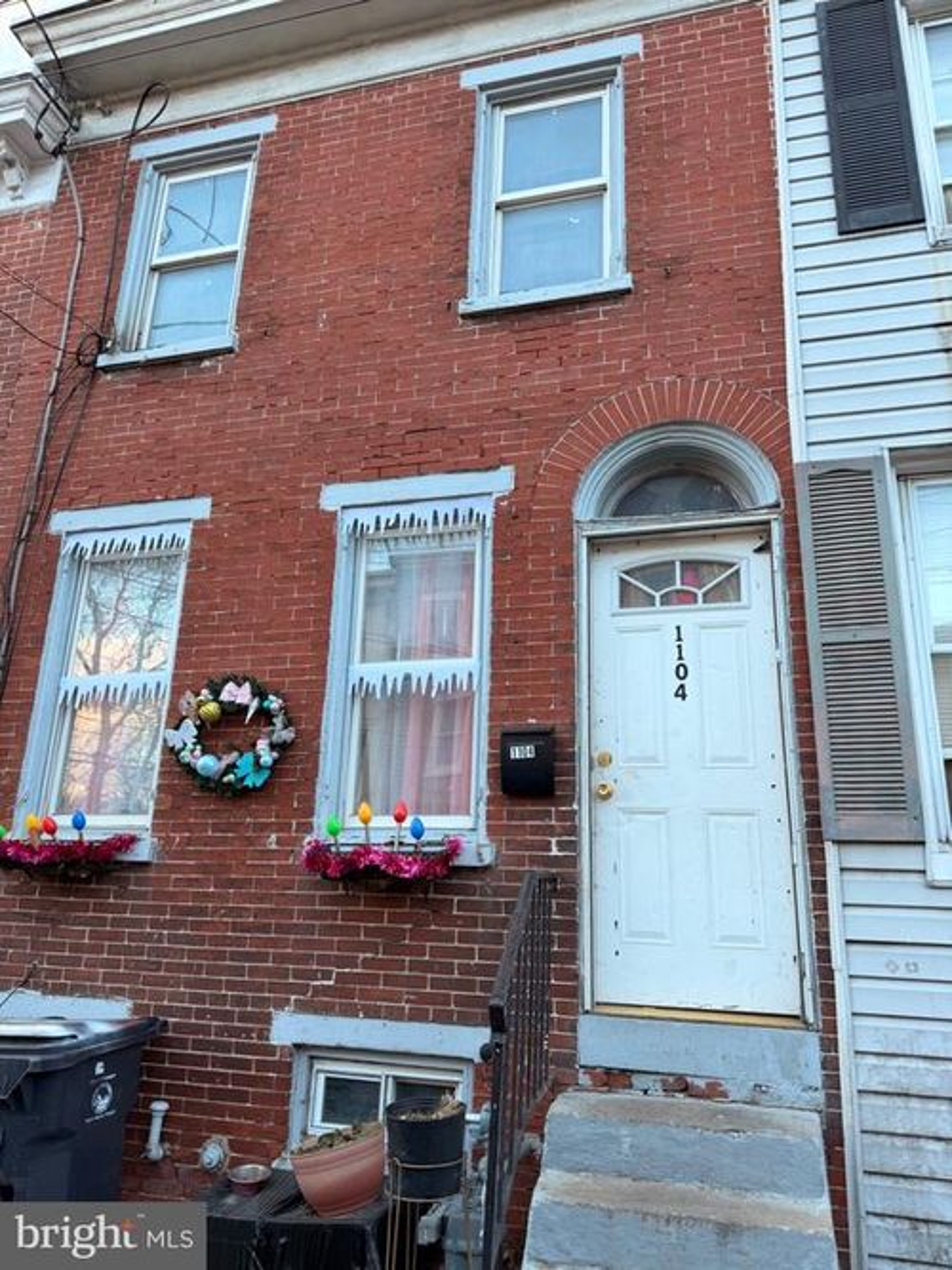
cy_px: 635
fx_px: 880
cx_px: 476
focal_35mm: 24
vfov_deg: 71.6
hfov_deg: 56.8
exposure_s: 1/157
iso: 64
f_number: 1.78
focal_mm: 6.76
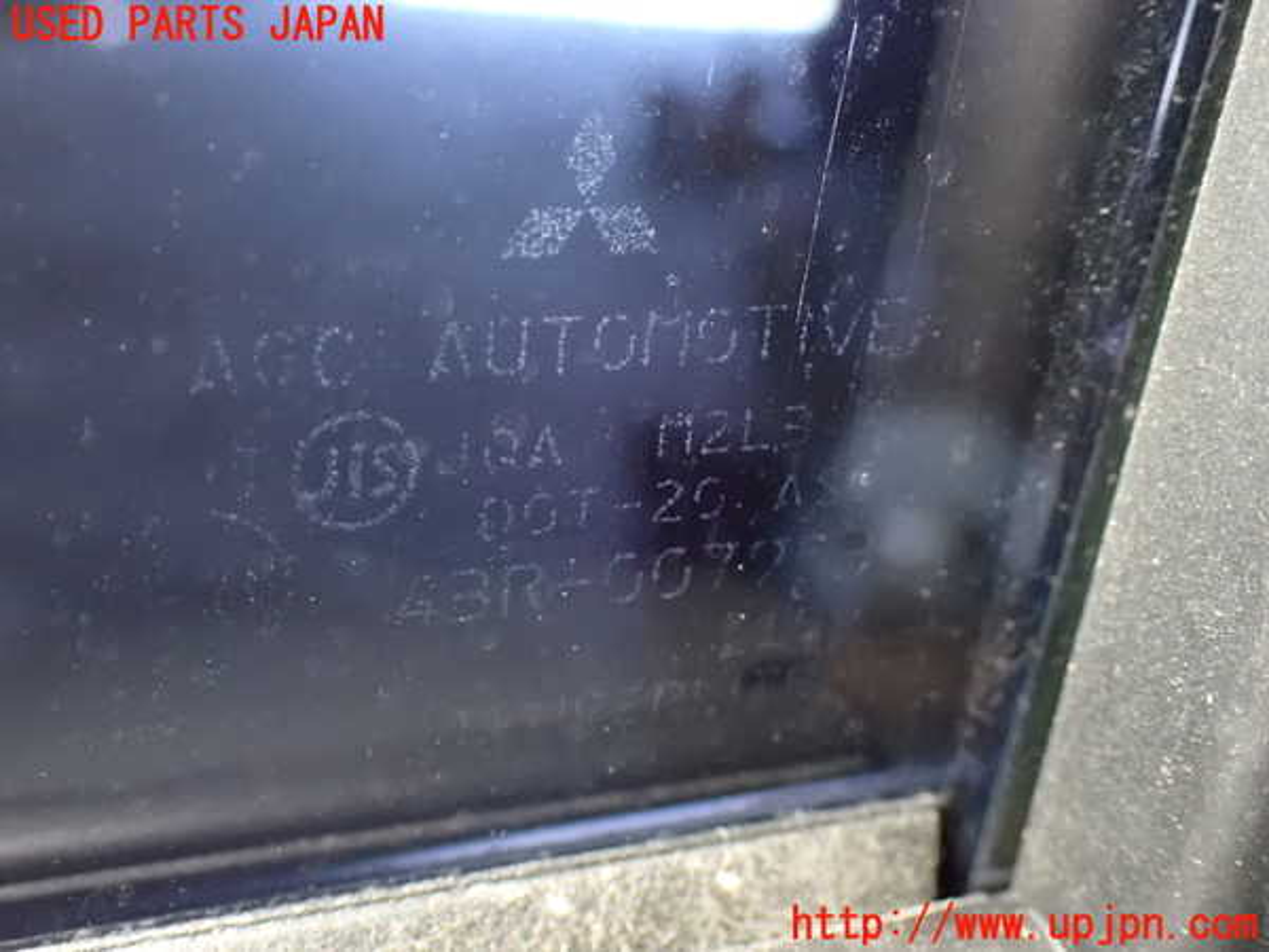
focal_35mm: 47
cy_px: 476
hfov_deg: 40.4
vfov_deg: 30.9
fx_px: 1723
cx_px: 634
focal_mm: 8.4
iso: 1600
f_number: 3.1
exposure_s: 1/13
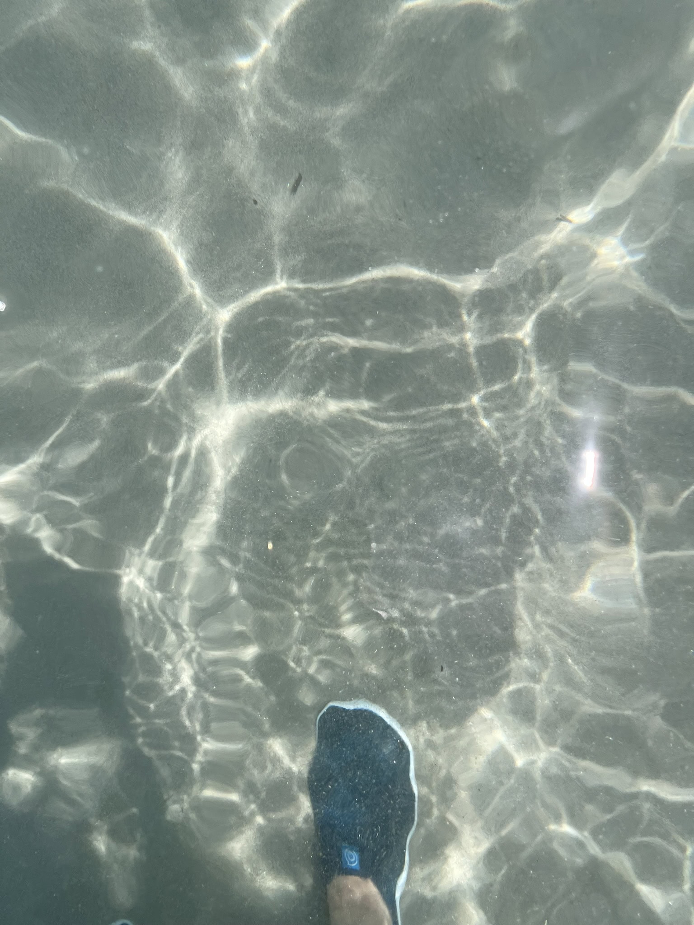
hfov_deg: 53.1
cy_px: 462
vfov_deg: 67.3
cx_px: 347
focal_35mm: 26
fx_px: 695
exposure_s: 1/3135
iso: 50
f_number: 1.6
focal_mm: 5.1
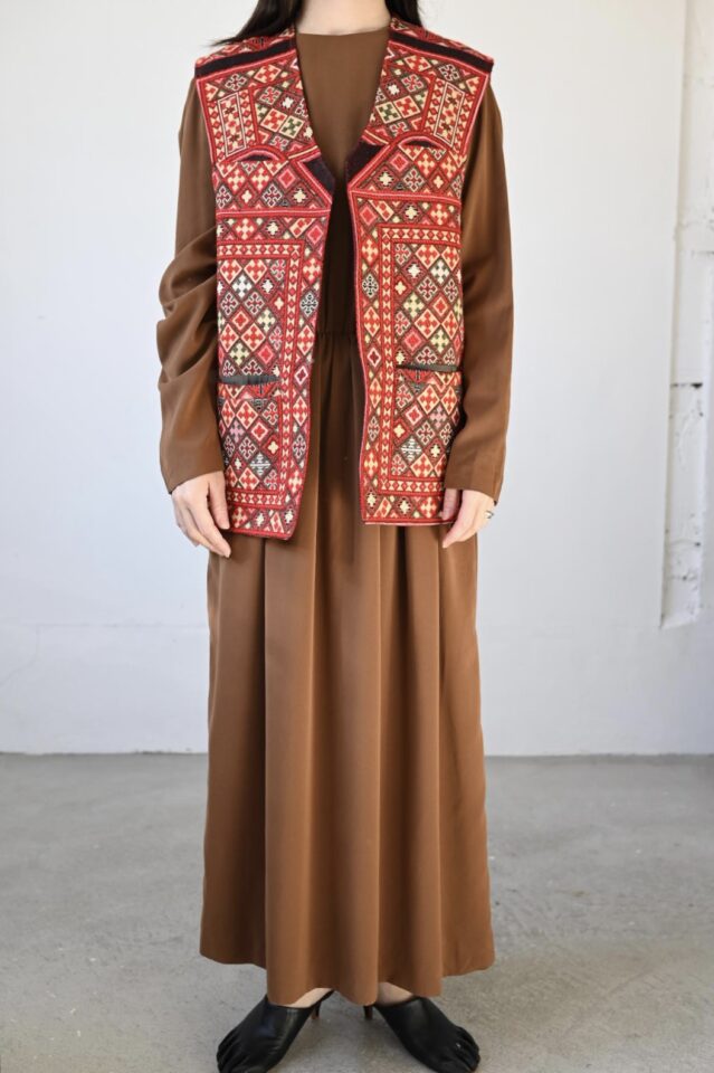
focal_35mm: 40
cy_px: 536
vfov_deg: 48.5
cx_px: 357
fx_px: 1191
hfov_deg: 33.4
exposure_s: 1/100
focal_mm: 40
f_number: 4.5
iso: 500
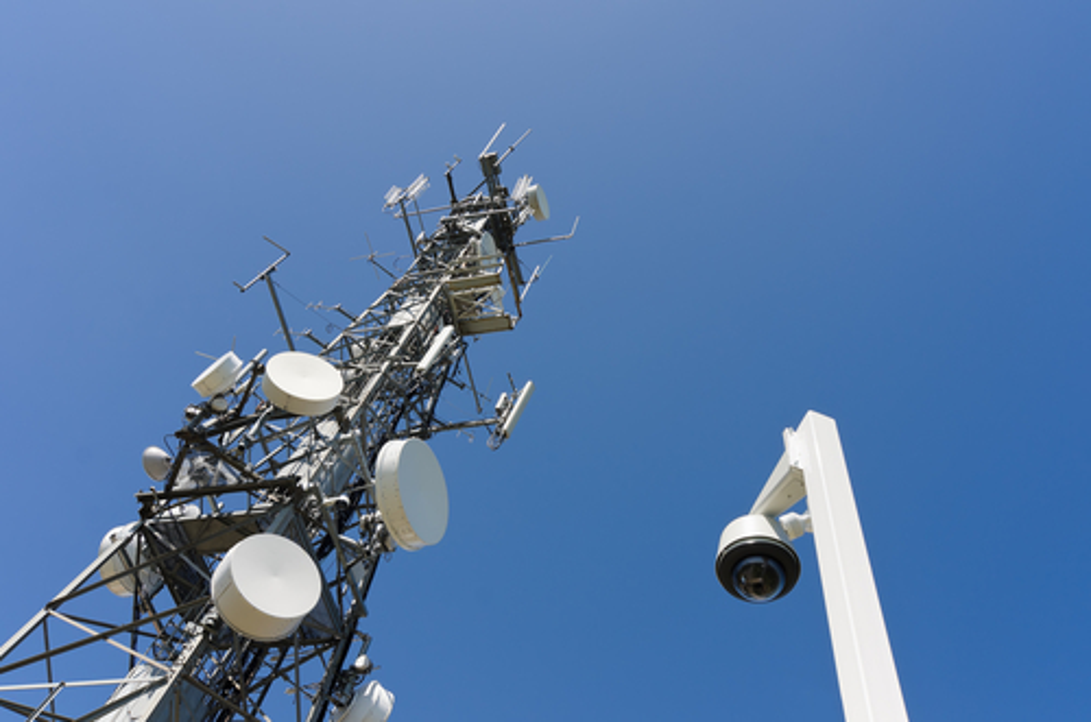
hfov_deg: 62.0
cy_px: 361
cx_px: 546
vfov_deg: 43.4
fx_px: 907
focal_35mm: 30
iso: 125
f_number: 9
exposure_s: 1/400
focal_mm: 20
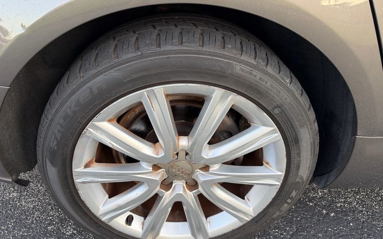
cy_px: 128
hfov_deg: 68.4
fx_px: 282
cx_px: 182
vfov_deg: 46.0
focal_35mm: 27
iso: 100
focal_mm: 6.76
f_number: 1.78
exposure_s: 1/195
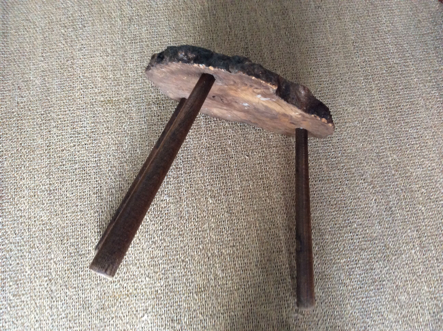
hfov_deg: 56.9
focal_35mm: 32
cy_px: 166
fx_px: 409
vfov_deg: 44.1
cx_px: 222
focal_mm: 3.3
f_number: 2.4
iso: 160
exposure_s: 1/25
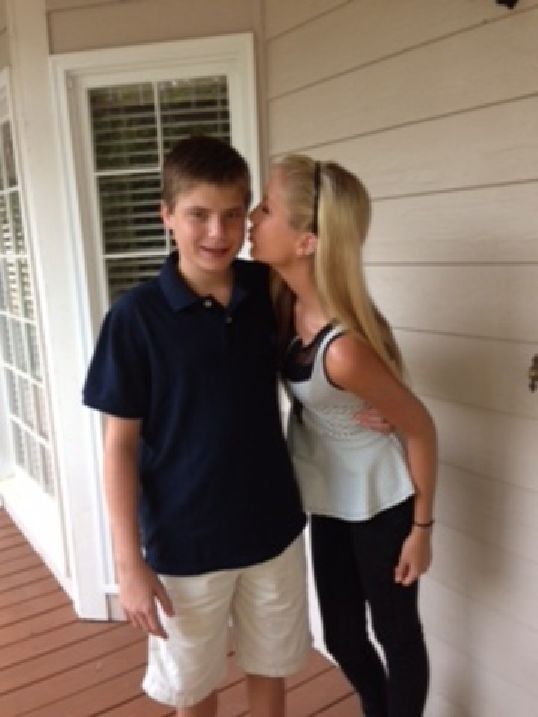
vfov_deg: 55.4
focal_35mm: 33
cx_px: 269
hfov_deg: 42.9
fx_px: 684
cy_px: 358
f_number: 2.4
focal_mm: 4.13
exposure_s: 1/20
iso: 80
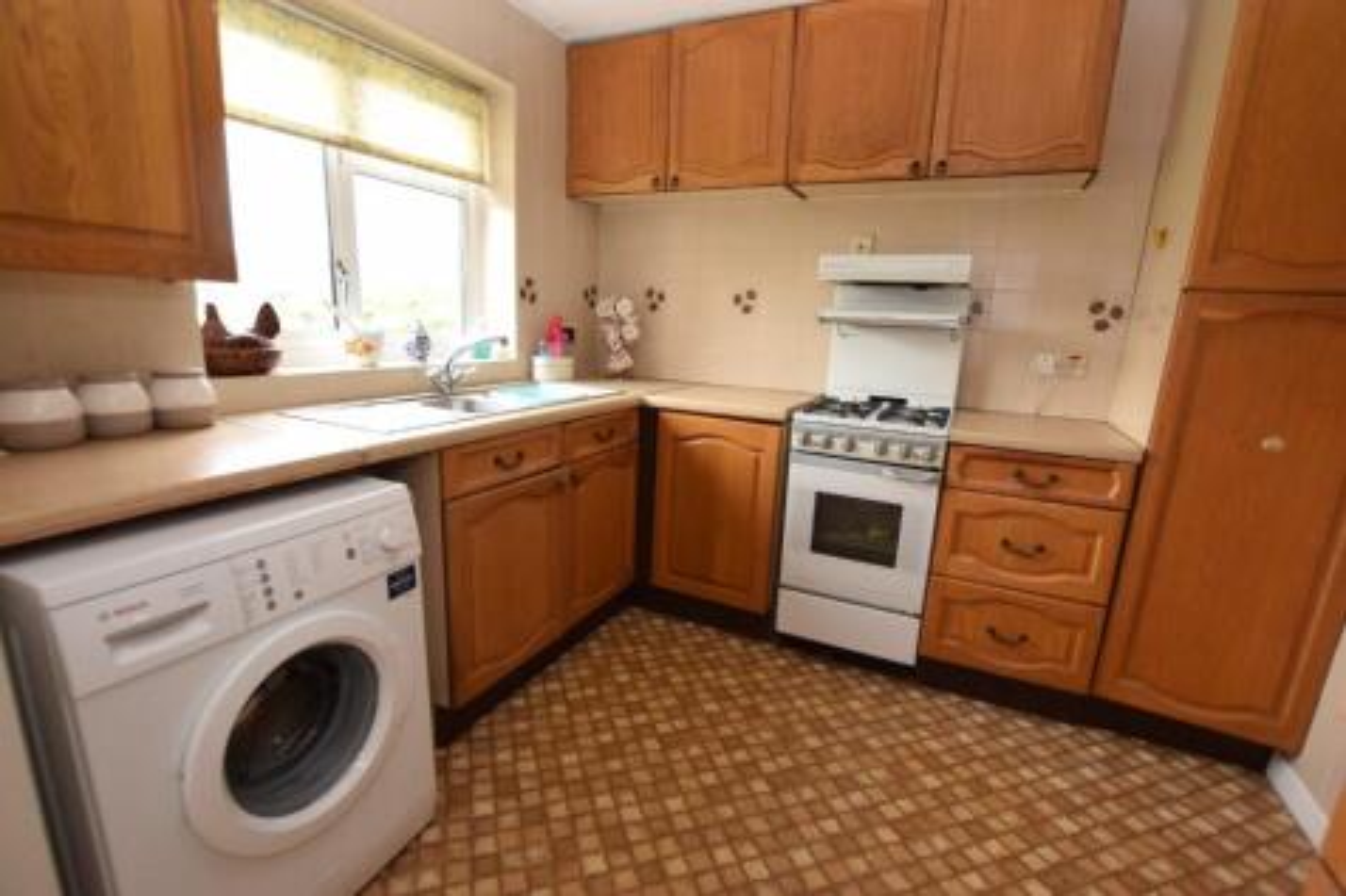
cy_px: 448
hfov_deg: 100.4
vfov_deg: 77.3
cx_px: 673
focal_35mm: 15
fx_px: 561
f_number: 4.5
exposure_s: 1/80
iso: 400
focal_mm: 10
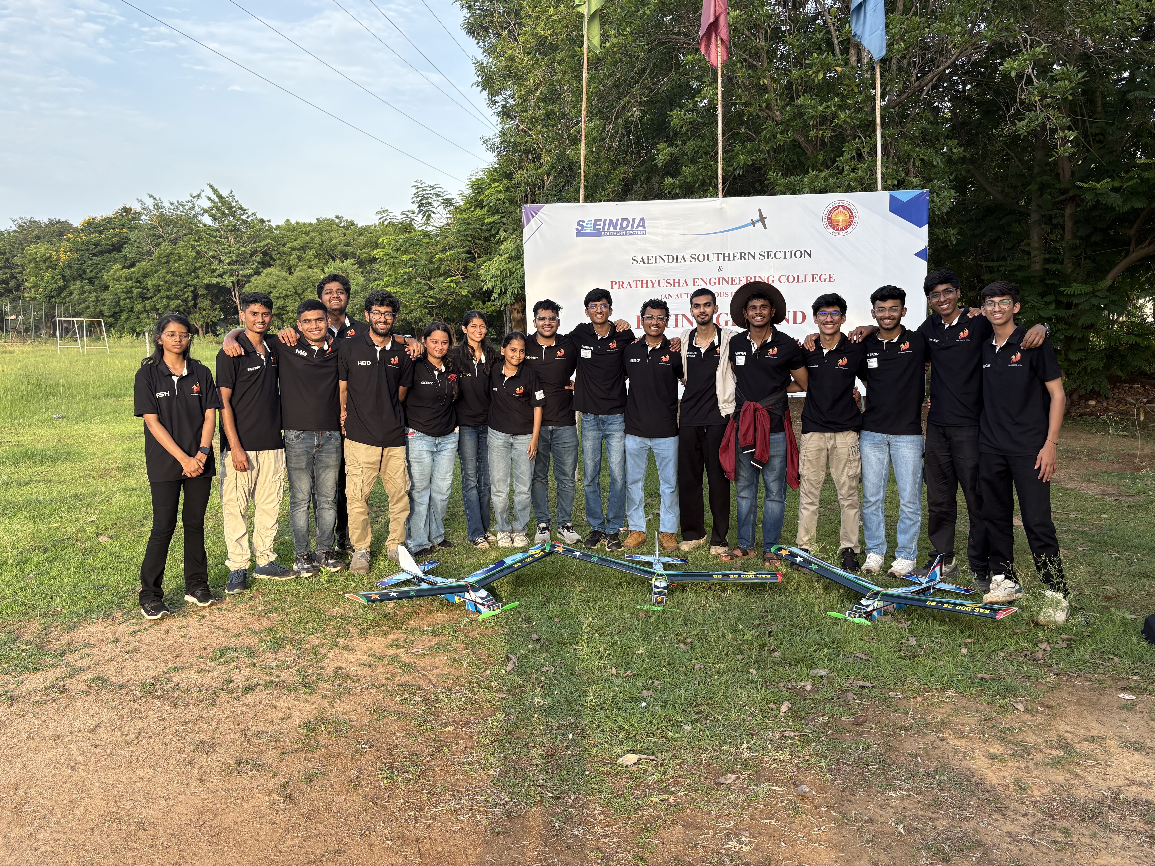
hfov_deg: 65.3
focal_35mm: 27
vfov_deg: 51.3
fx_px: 901
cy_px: 418
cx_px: 582
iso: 50
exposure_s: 1/607
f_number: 1.6
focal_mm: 5.96
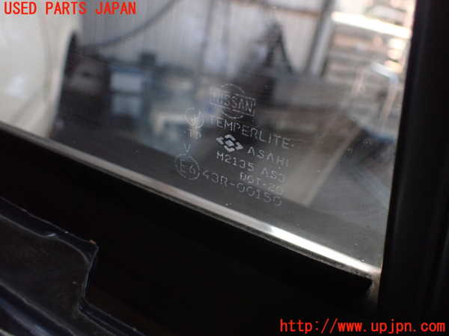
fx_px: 389
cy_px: 168
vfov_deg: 46.8
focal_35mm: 30
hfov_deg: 60.0
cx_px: 224
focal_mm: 5.4
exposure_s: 1/100
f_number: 2.3
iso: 800
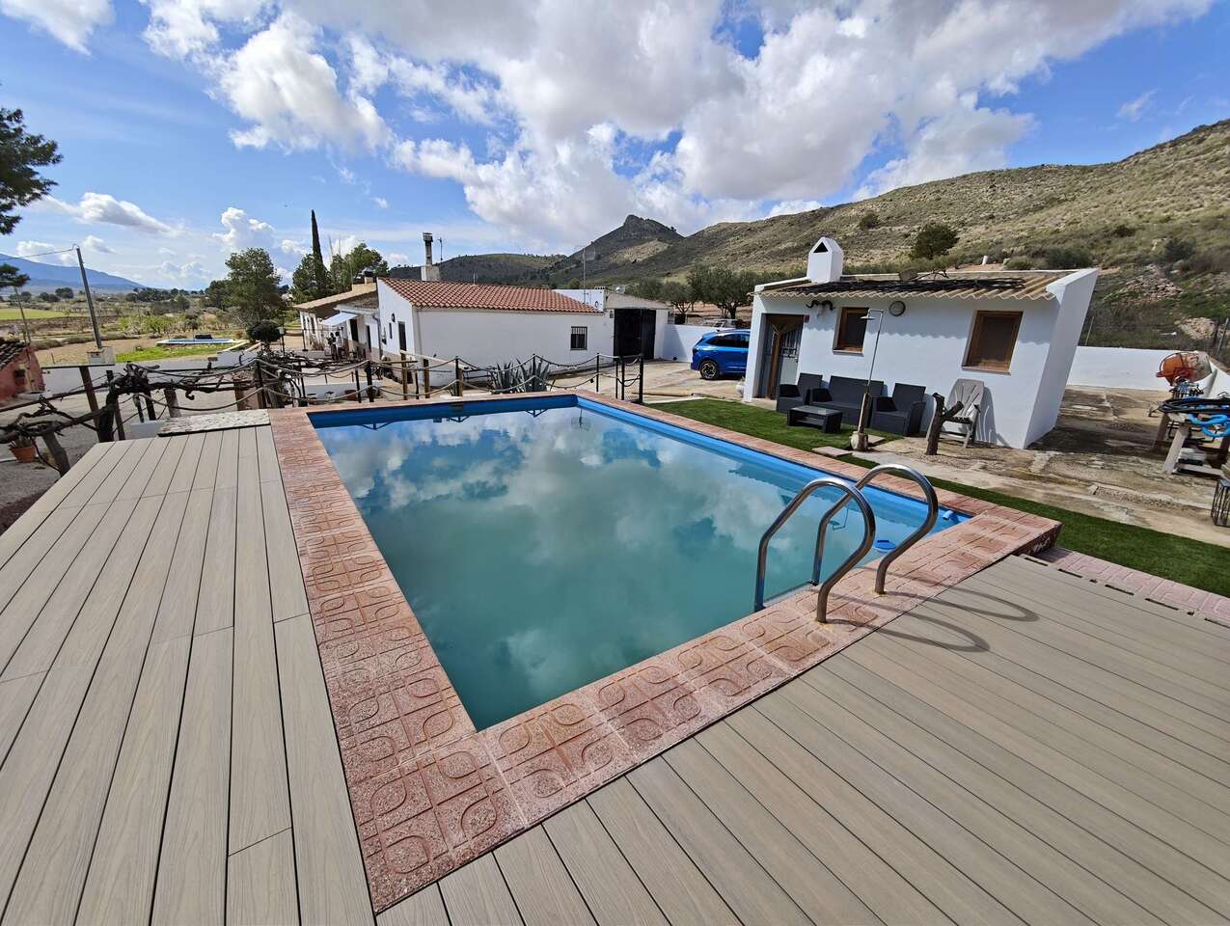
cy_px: 463
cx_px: 615
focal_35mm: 14
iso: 50
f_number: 2.2
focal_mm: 2.16
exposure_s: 1/679
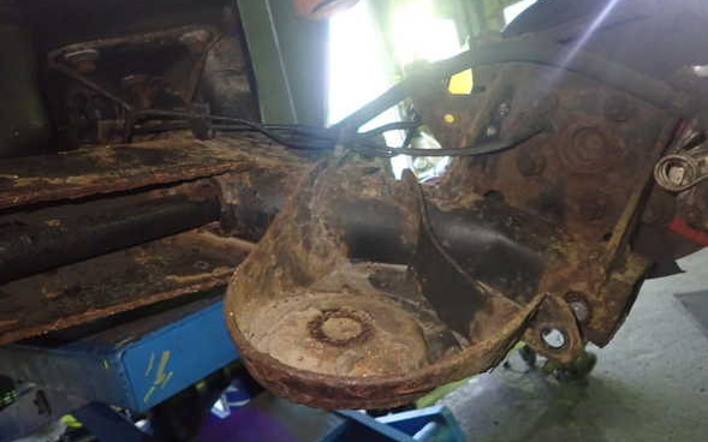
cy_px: 216
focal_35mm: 27
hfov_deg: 68.4
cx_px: 351
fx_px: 521
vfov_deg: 46.0
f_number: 2
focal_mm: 4.5
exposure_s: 1/25
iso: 800
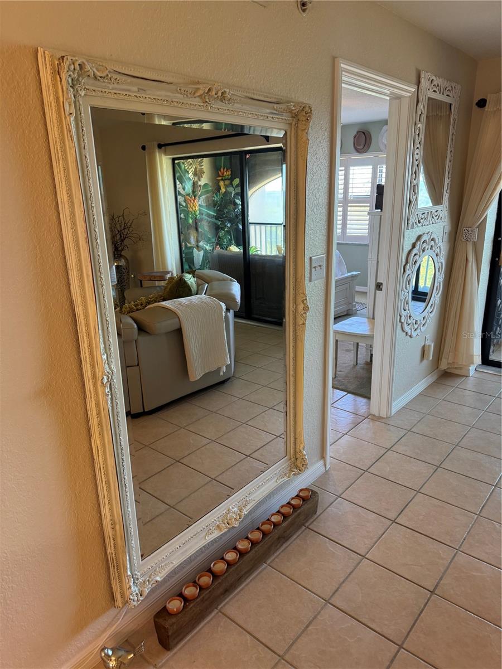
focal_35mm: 24
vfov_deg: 71.6
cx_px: 251
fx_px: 464
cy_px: 334
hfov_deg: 56.8
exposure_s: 1/60
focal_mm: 6.76
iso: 250
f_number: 1.78
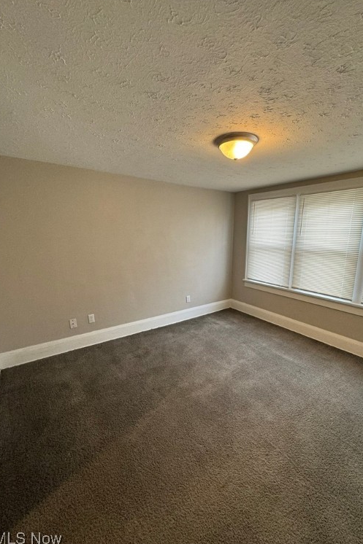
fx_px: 227
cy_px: 275
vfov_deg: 100.4
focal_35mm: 15
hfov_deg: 77.1
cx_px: 200
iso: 200
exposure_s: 1/60
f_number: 2.2
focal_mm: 2.22
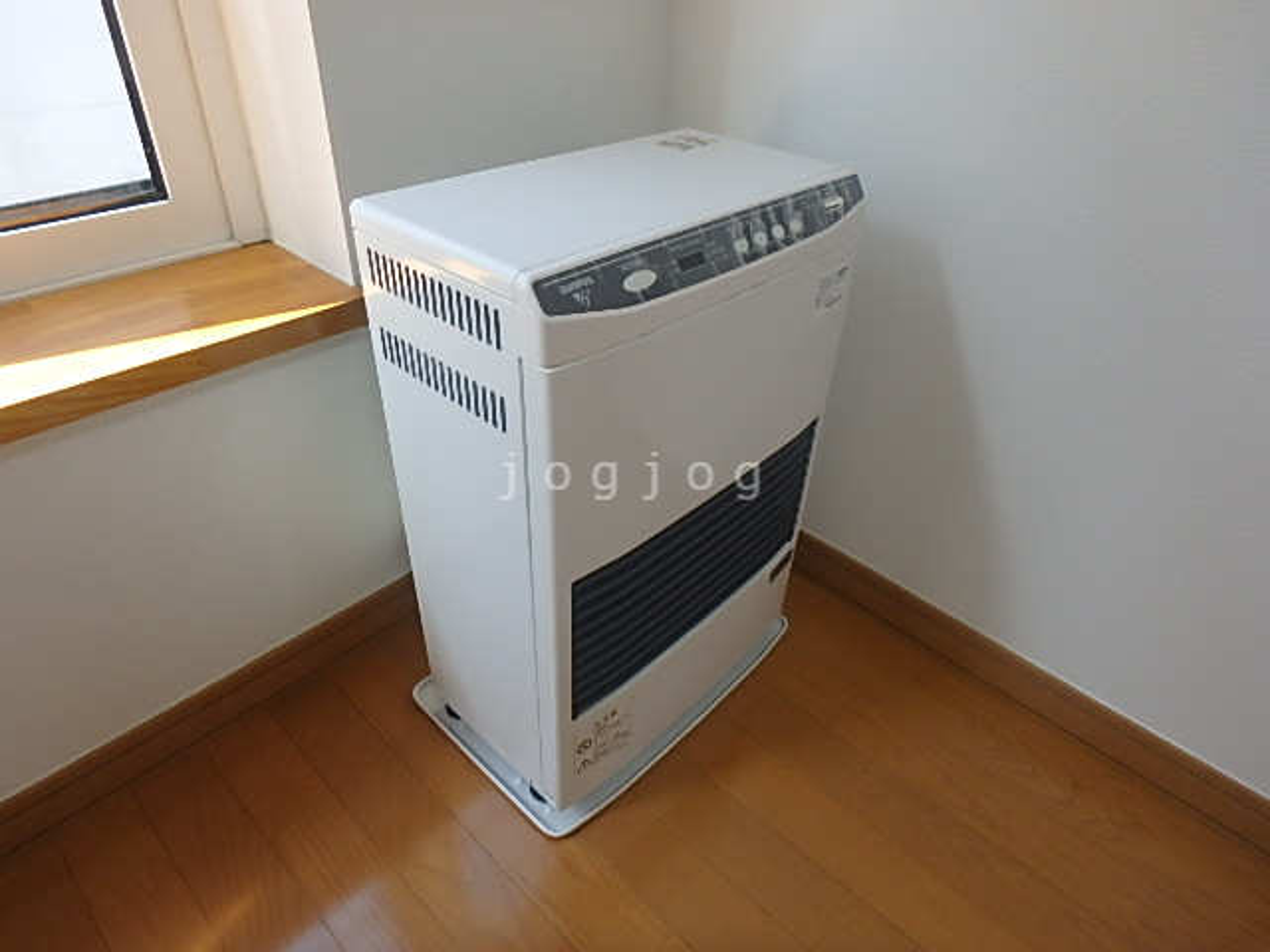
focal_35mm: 21
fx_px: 770
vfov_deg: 63.4
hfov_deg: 79.0
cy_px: 476
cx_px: 635
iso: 200
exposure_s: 1/50
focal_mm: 3.7
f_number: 3.5
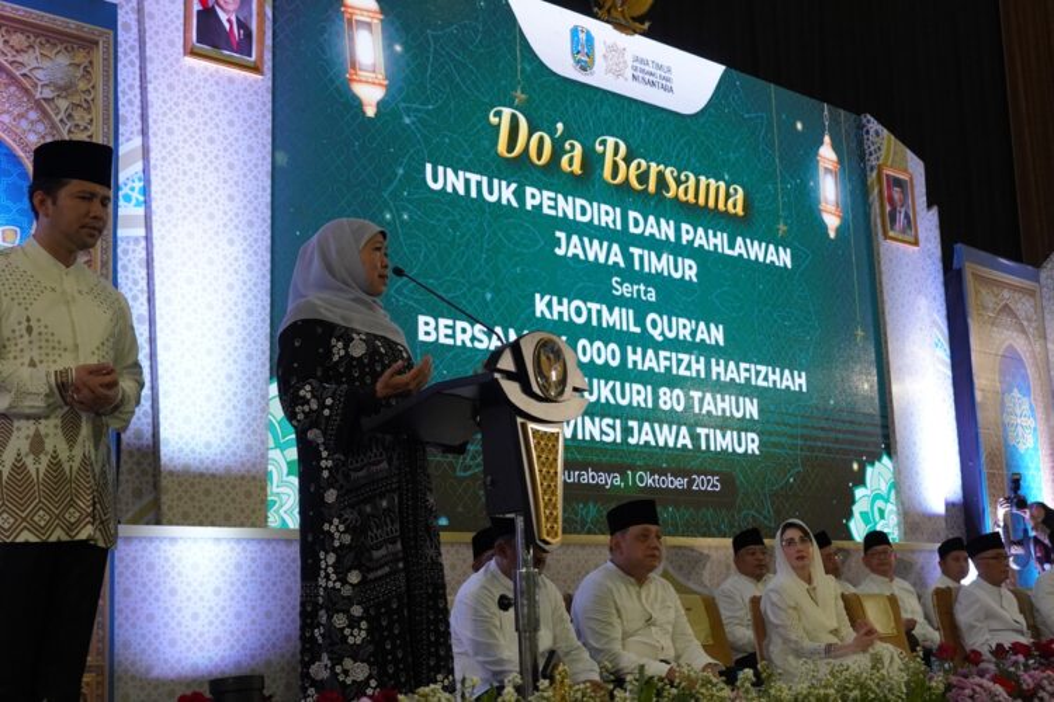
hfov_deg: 41.1
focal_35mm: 48
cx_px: 527
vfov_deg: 28.1
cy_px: 351
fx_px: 1405
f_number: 4
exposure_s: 1/160
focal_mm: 32
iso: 1600
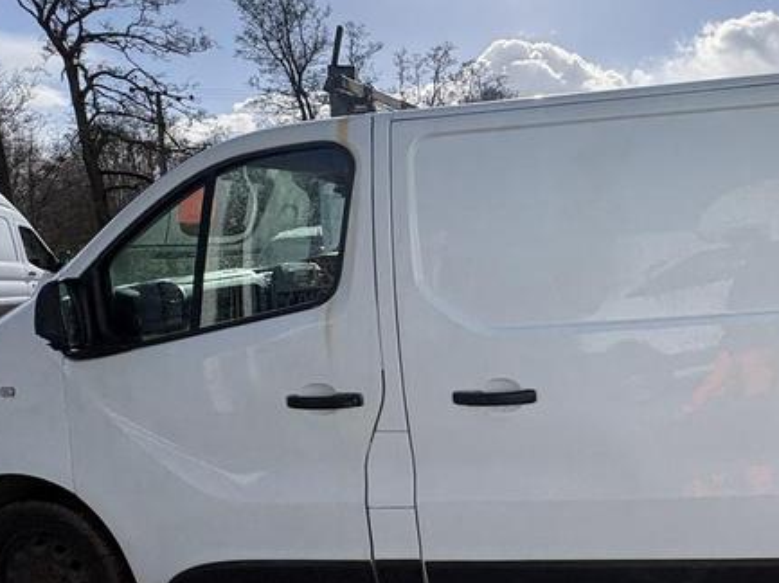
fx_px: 652
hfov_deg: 57.8
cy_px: 286
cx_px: 606
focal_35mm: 29
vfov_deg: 48.2
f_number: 2.2
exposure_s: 1/2874
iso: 50
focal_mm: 2.22
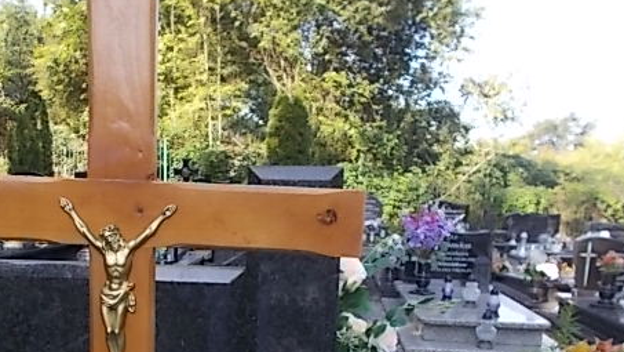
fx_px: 662
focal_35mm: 40
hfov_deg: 49.7
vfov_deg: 28.7
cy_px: 305
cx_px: 215
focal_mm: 4.6
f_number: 3.2
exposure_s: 1/160
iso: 80
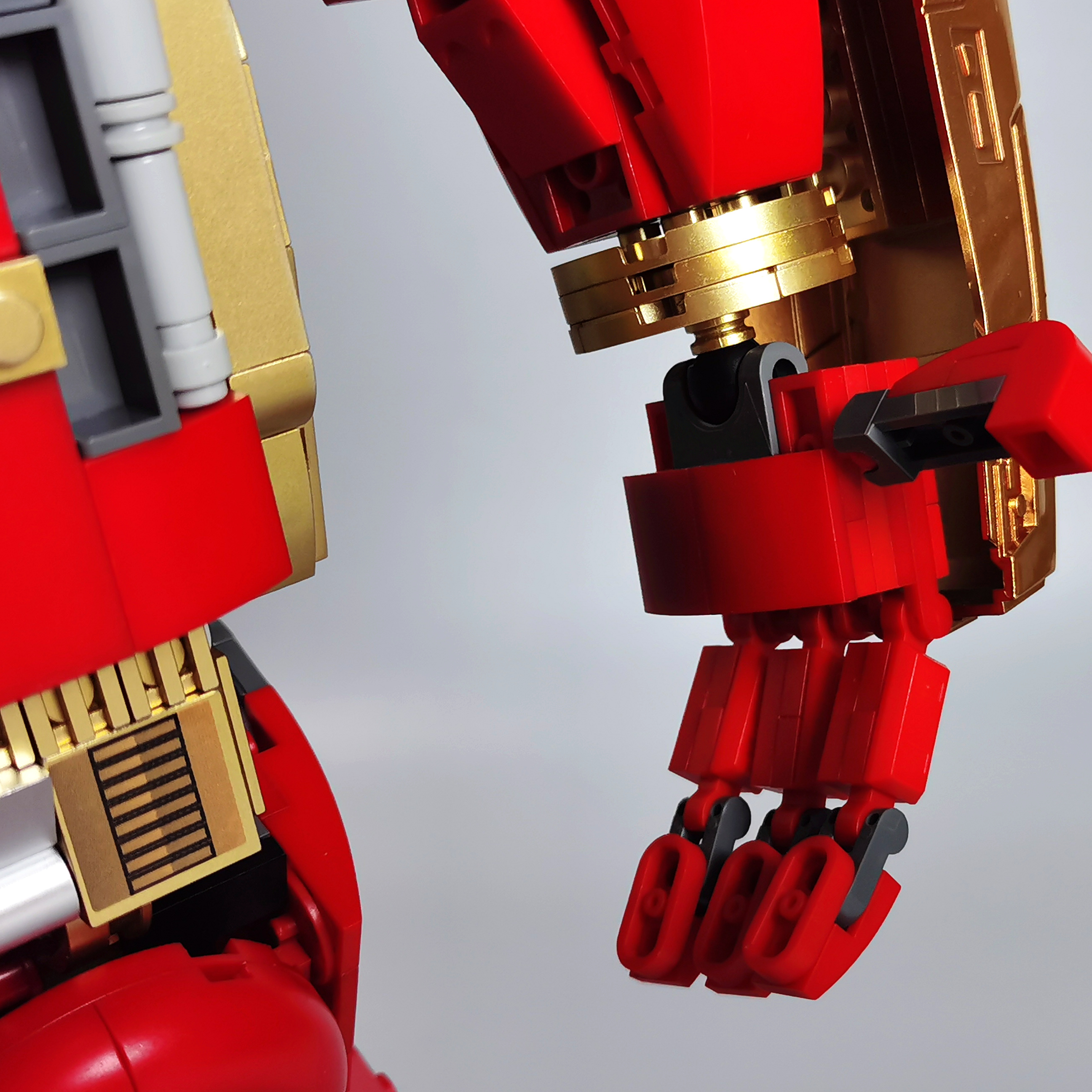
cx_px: 699
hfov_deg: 33.2
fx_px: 1820
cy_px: 565
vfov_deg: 33.4
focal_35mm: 51
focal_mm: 5.58
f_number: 1.8
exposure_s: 1/100
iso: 100
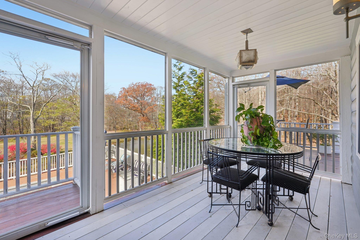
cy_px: 120
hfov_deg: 96.7
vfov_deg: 73.7
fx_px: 160
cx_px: 180
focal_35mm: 16
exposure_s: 1/60
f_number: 8
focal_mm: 16
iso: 100
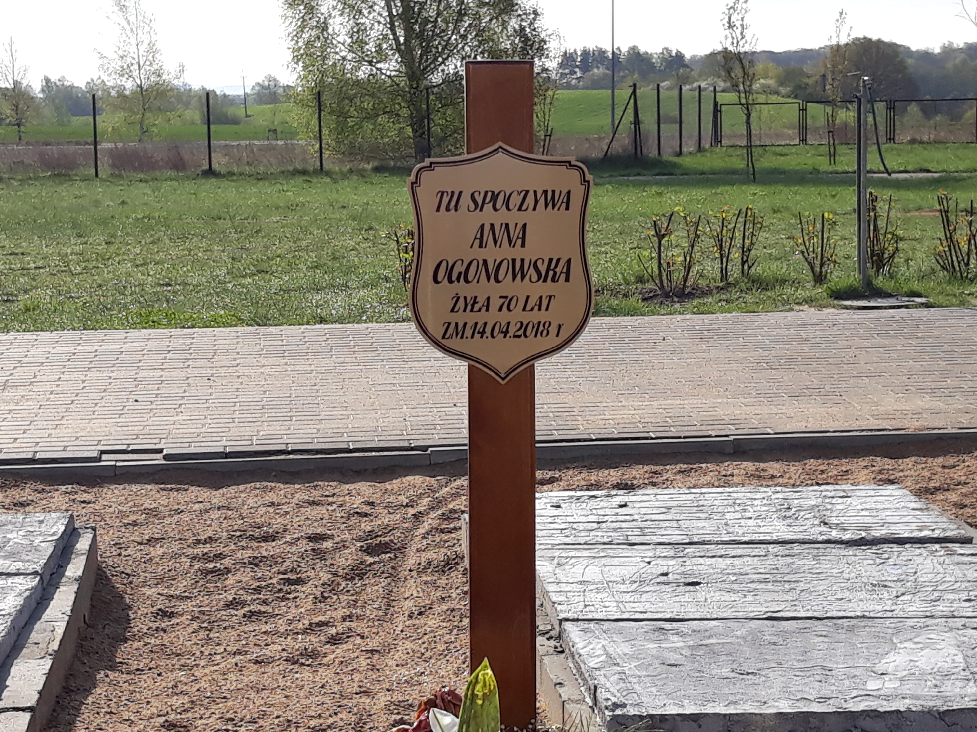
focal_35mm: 28
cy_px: 358
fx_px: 790
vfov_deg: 49.7
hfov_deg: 63.4
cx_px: 497
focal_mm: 3.71
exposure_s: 1/1739
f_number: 1.7
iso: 40
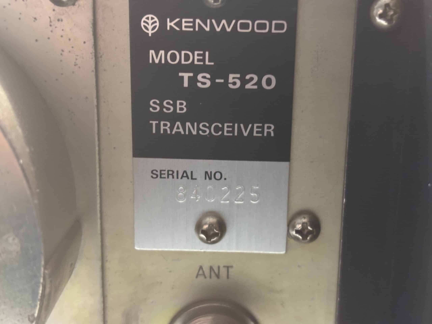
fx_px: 649
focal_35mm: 52
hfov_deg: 36.8
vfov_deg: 28.0
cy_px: 162
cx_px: 216
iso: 400
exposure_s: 1/24
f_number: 1.6
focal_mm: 5.96
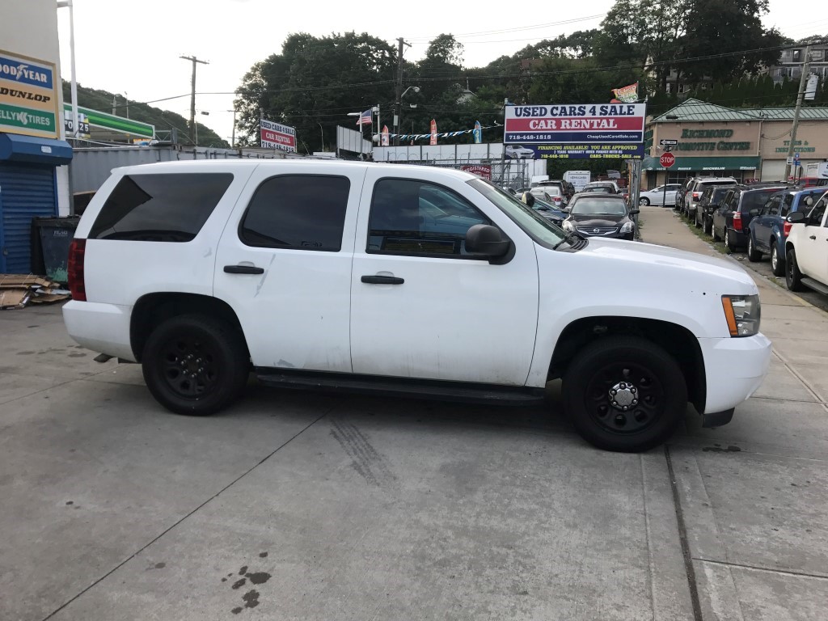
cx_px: 414
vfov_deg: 49.7
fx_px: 670
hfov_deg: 63.4
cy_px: 310
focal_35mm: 28
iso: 20
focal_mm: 3.99
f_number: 1.8
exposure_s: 1/541
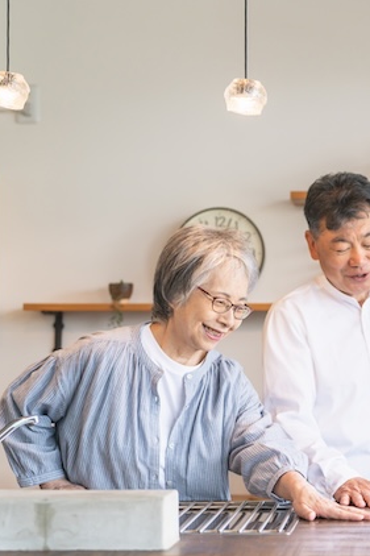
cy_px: 276
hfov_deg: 14.4
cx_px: 350
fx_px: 1450
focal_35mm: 94
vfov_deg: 21.7
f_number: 2.5
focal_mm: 62
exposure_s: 1/500
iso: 400
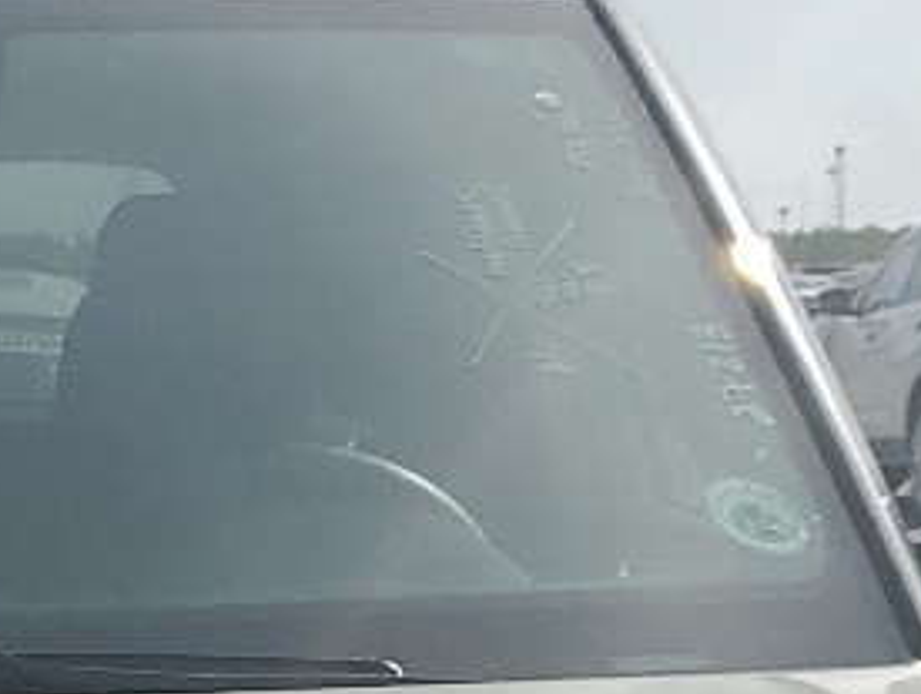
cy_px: 1515
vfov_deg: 9.1
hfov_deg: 12.8
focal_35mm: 151
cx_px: -161
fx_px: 4023
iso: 50
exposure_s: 1/5000
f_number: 1.5
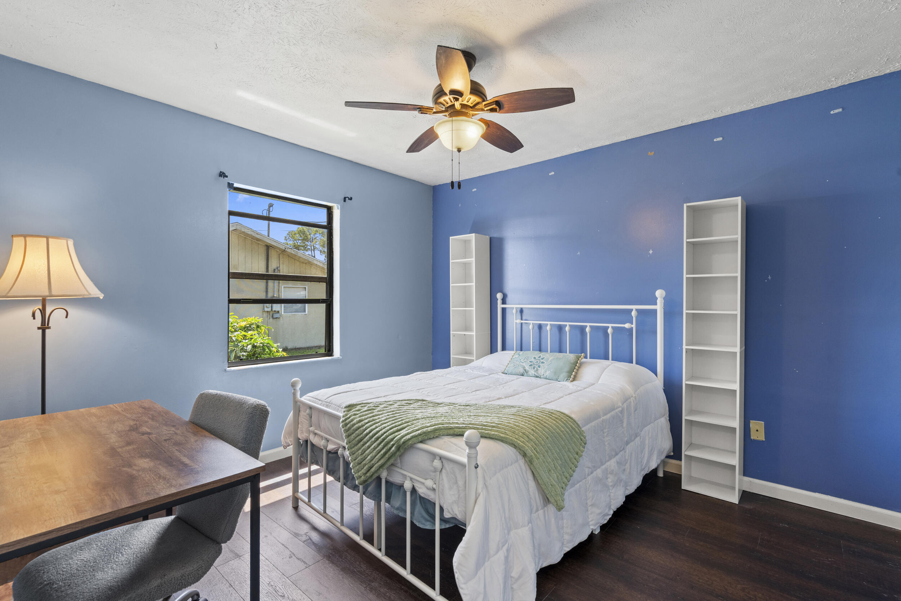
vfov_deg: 73.8
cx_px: 450
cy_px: 300
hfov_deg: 96.7
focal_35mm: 16
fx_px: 400
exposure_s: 1/5
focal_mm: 16
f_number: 9
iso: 400
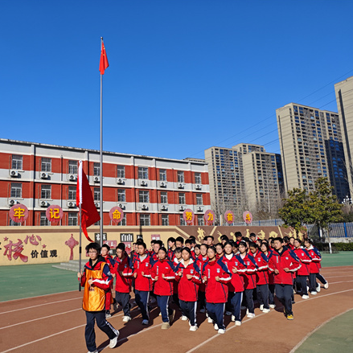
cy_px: 178
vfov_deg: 55.6
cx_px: 121
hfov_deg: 54.6
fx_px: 335
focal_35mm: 29
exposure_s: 1/2959
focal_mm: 5.84
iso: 50
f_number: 1.6
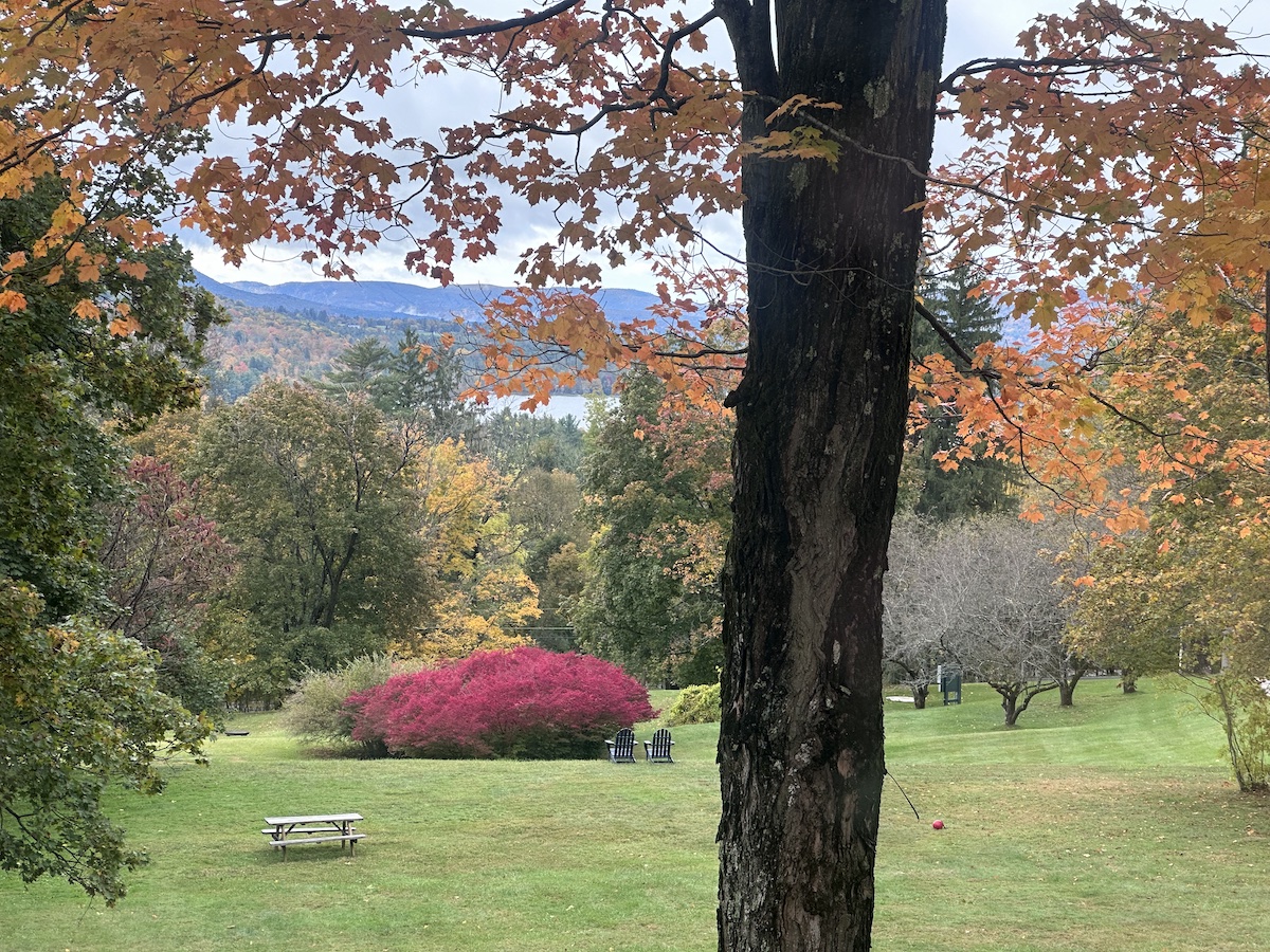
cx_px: 635
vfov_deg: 19.1
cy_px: 476
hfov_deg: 25.3
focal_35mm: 77
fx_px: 2825
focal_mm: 9
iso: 32
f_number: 2.8
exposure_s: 1/99
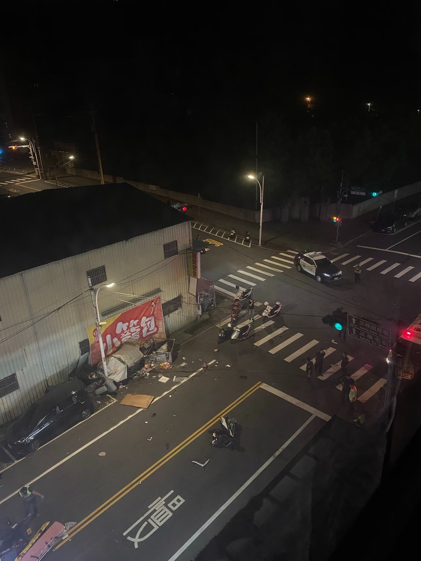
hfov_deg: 53.1
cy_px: 280
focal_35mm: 26
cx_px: 210
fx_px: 422
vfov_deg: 67.3
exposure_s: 1/29
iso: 1000
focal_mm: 4.25
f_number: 1.8
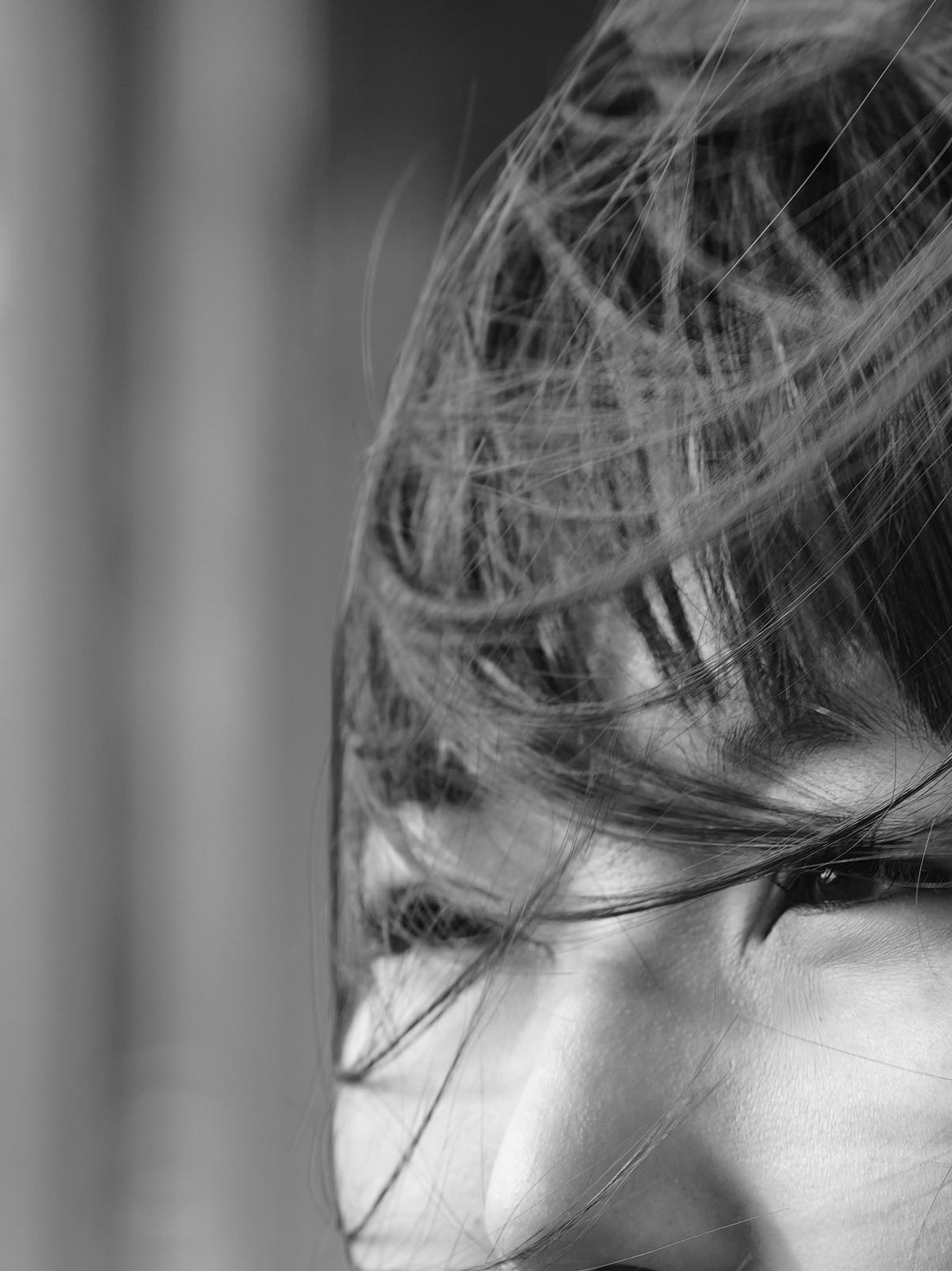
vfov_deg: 9.7
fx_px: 7409
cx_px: 972
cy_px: 1151
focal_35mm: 202
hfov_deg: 7.3
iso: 320
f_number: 4.5
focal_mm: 85
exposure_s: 1/250
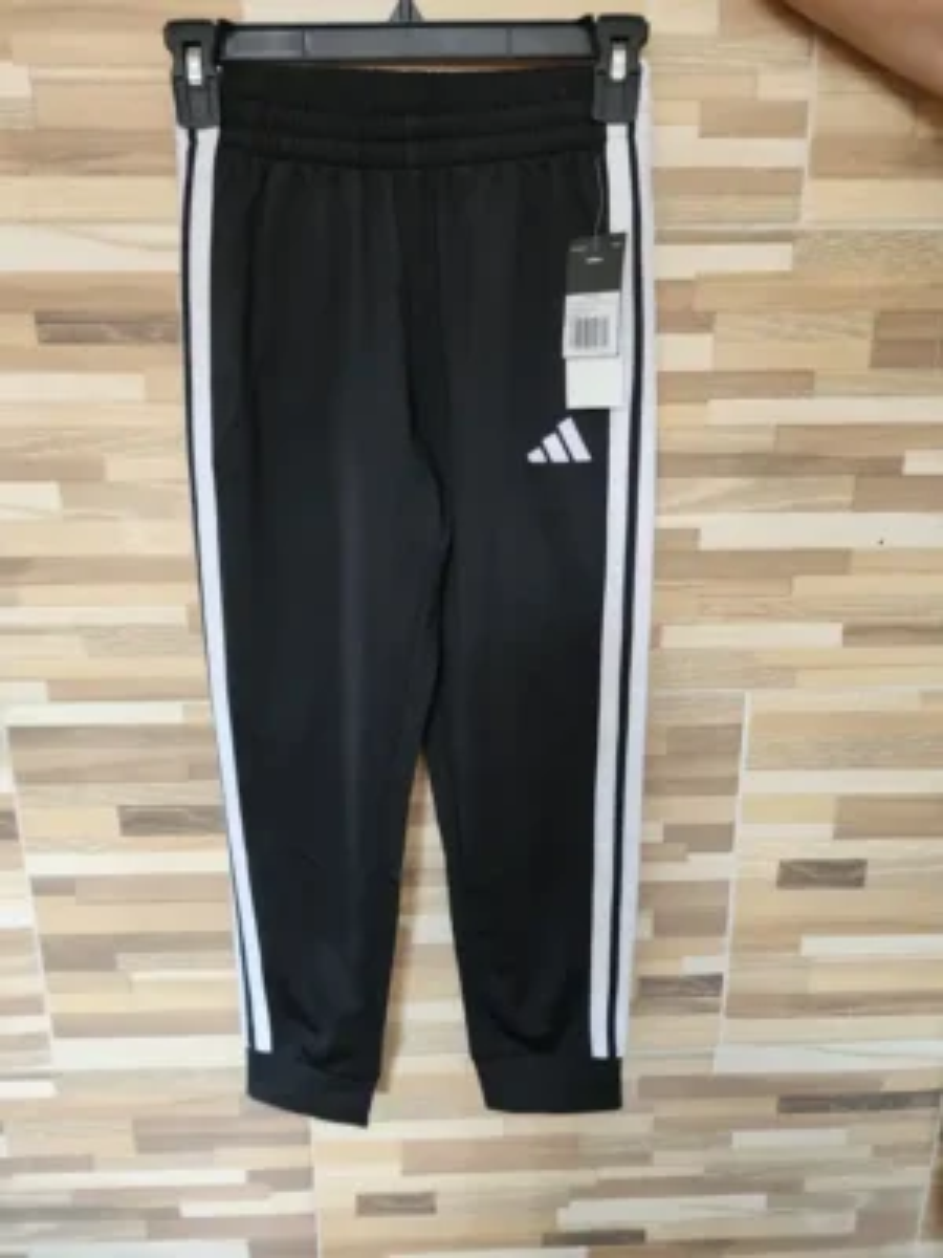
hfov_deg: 58.9
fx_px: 835
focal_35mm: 23
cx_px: 472
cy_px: 629
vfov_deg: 73.9
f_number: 1.8
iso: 500
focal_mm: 6.4
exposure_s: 1/120
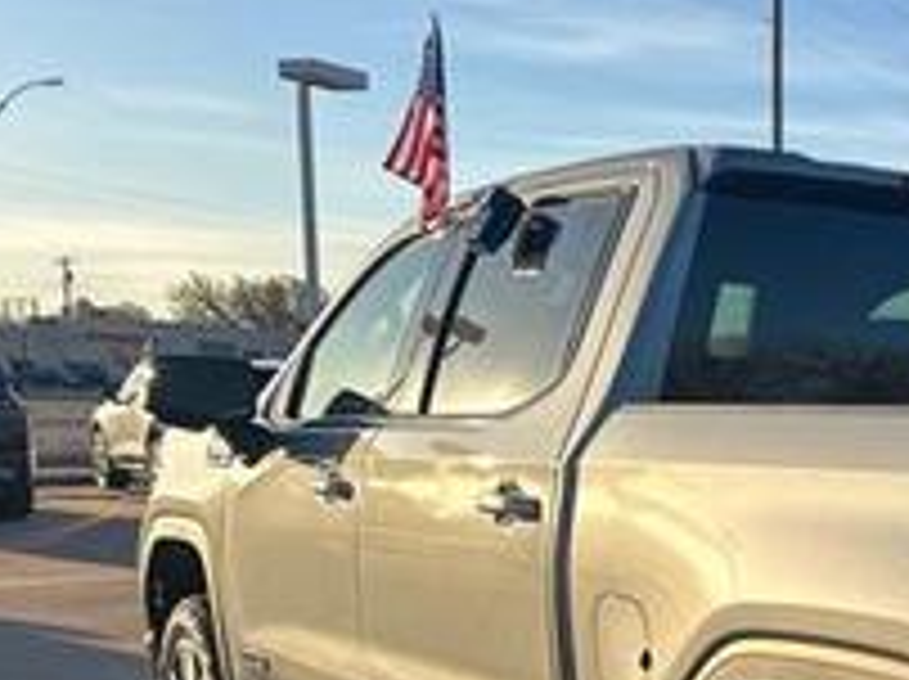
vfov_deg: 21.7
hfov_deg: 26.5
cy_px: 689
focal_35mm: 65
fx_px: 1705
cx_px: 1089
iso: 50
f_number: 1.5
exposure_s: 1/1112
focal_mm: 5.7
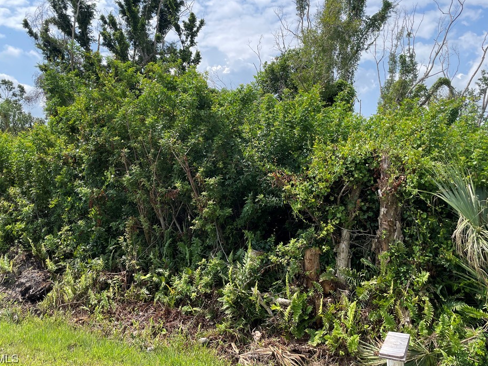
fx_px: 409
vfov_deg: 48.2
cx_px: 226
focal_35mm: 29
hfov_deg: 61.6
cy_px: 164
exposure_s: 1/2564
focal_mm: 4.2
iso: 32
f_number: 1.6
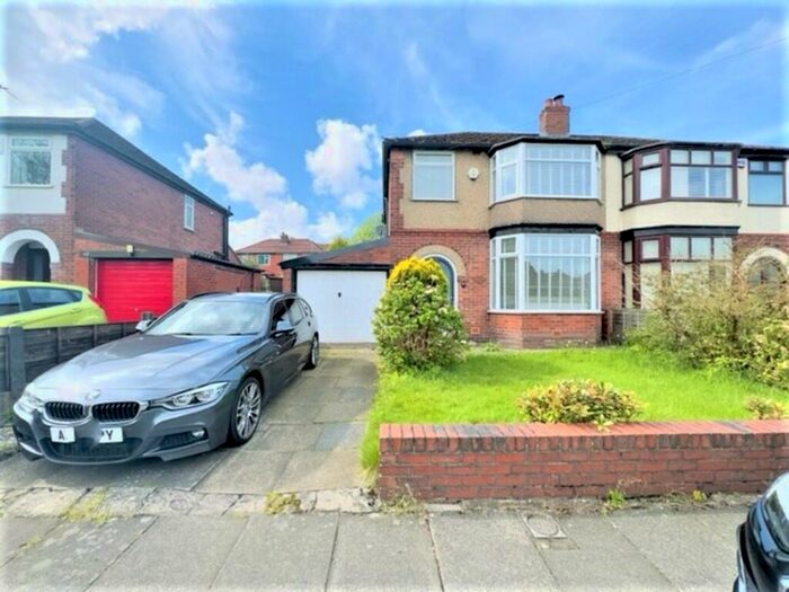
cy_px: 296
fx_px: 319
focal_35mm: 14
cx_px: 394
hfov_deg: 102.1
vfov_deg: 85.7
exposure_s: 1/1052
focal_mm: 2.22
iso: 50
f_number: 2.2
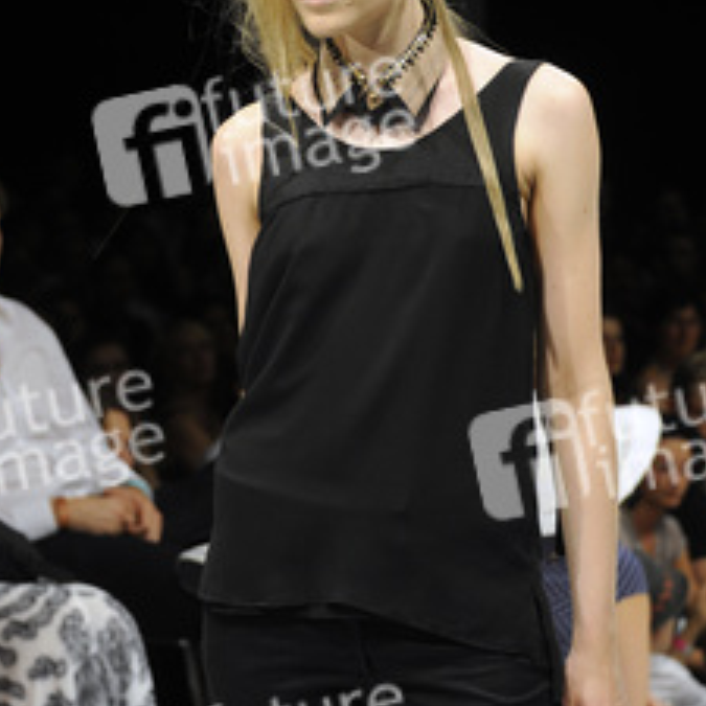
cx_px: 345
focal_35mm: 151
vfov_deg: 11.6
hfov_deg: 11.6
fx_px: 3484
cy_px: 289
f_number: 5.6
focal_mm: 100
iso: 1600
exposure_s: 1/200
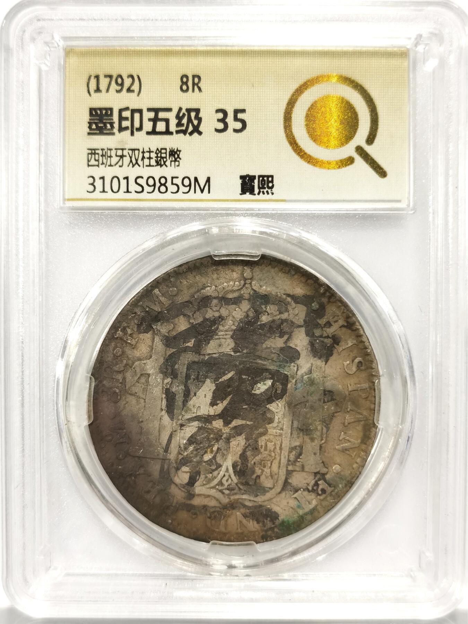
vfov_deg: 35.5
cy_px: 312
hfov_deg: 27.0
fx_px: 973
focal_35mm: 54
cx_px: 234
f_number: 16
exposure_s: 1/100
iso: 200
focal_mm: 5.56
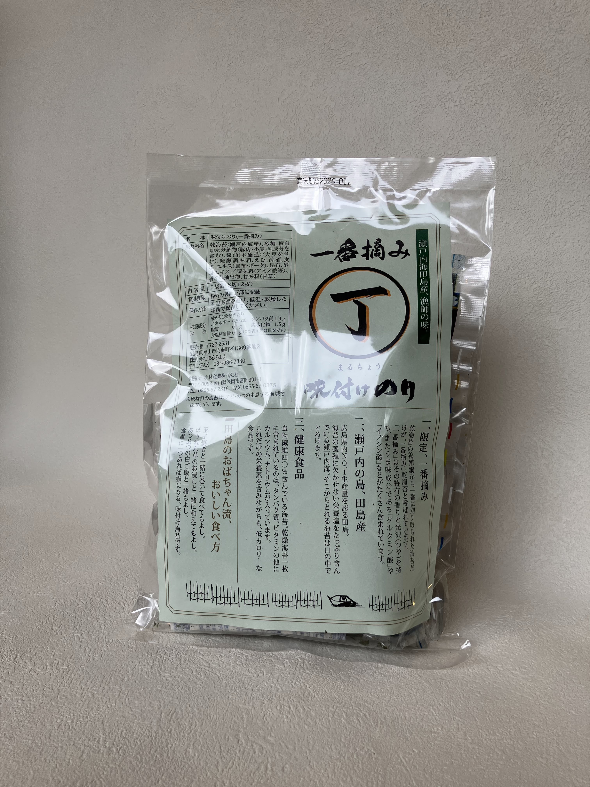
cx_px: 295
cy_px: 394
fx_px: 636
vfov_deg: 63.4
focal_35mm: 28
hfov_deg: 49.7
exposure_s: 1/124
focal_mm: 3.99
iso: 20
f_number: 1.8
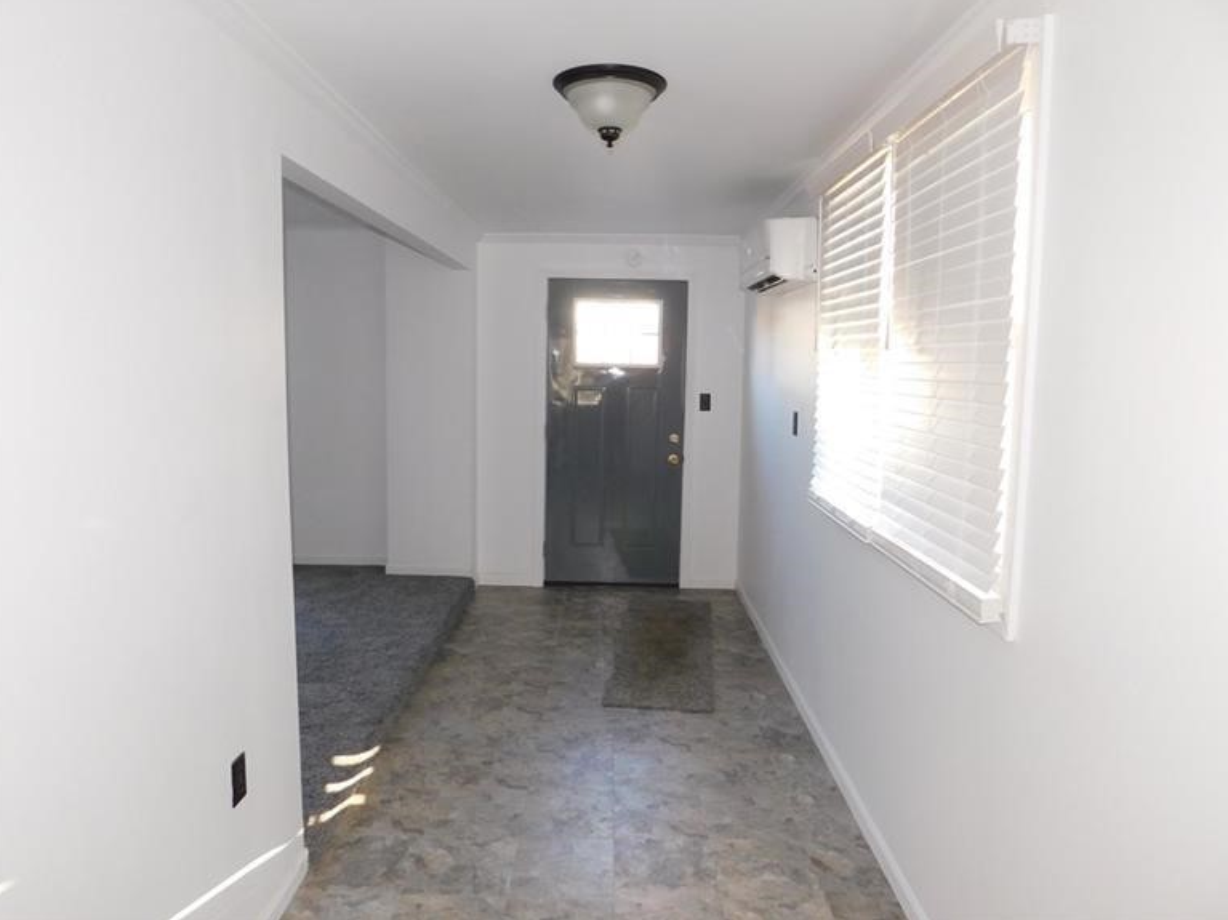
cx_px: 629
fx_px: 851
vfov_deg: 56.8
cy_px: 445
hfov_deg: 71.6
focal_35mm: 24
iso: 200
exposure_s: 1/30
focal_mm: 4
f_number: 3
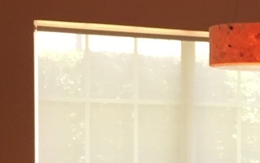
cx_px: 367
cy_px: 197
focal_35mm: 140
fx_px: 993
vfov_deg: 9.3
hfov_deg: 14.1
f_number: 2.2
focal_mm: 4.15
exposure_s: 1/30
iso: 32
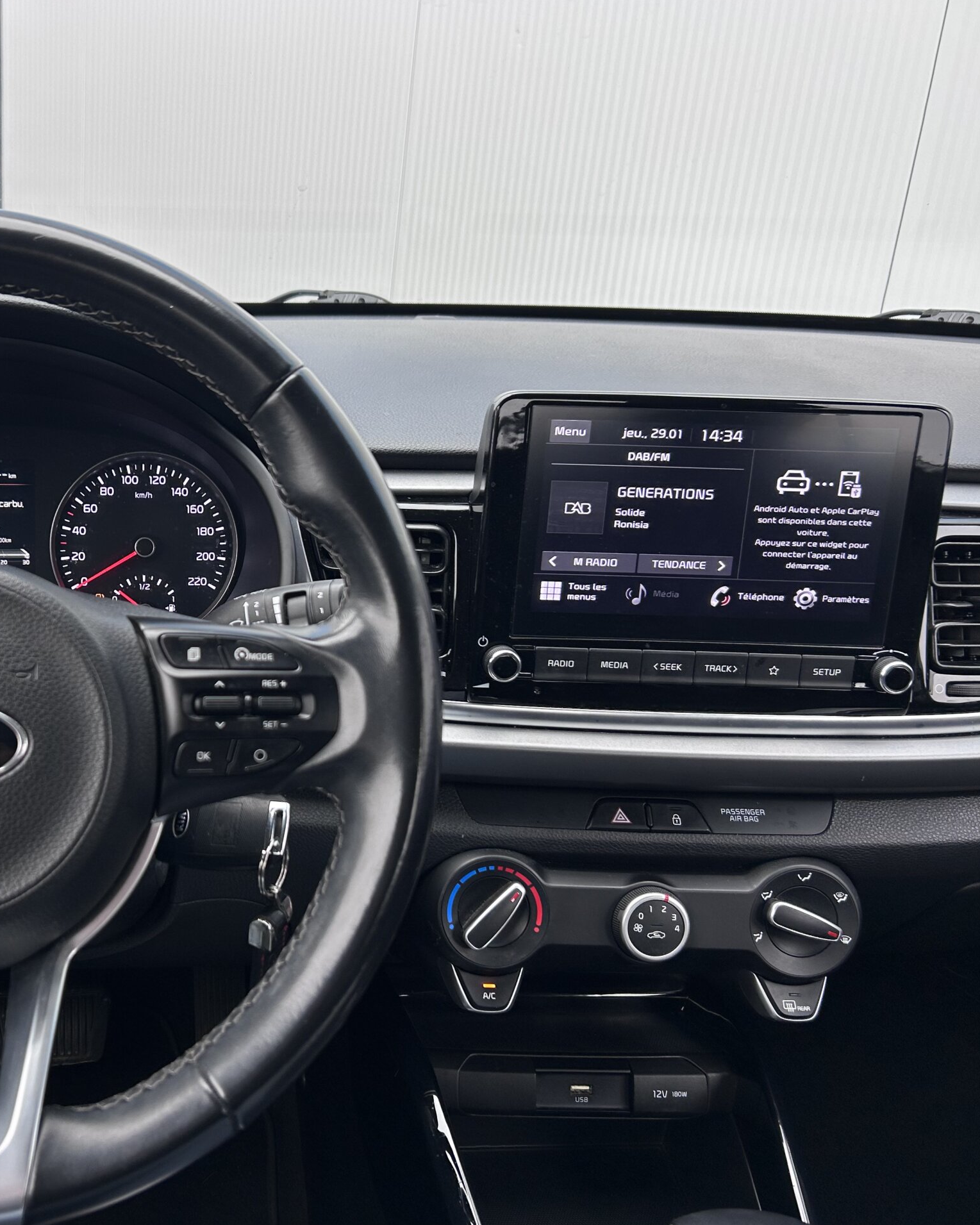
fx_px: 1233
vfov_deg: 52.8
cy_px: 612
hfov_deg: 41.4
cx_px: 188
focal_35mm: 34
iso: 32
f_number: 1.5
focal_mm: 5.7
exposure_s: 1/121
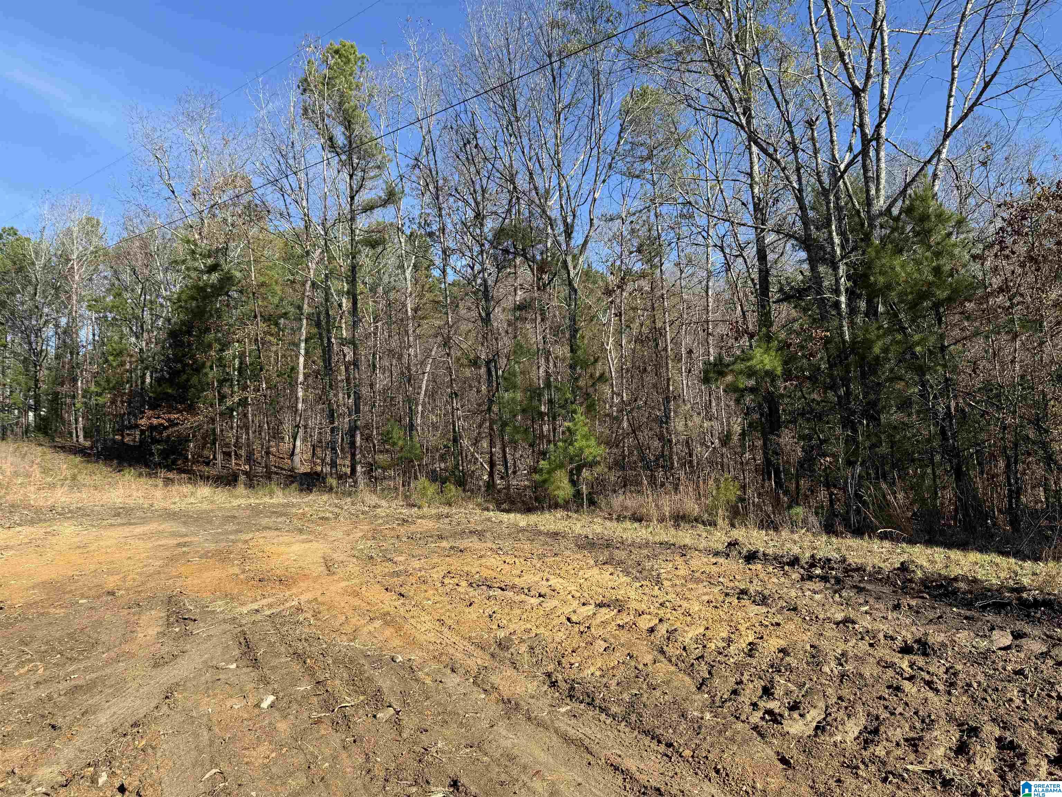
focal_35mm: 24
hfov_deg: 71.6
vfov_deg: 56.8
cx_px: 531
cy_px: 398
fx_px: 736
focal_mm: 6.76
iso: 80
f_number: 1.78
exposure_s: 1/2299
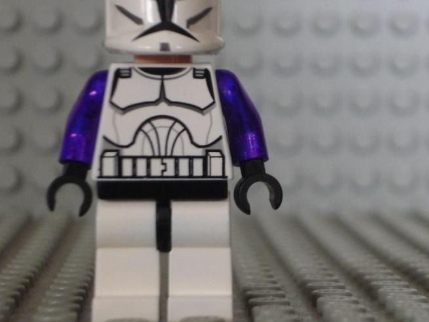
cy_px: 131
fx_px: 1933
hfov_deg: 12.6
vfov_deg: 9.5
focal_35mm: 156
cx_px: 309
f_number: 5.1
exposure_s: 1/60
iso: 400
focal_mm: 16.5
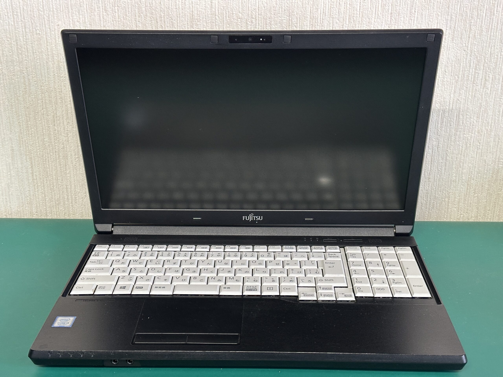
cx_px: 252
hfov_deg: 39.7
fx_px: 697
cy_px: 188
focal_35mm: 48
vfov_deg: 30.3
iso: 320
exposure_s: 1/33
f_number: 1.78
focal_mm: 6.86
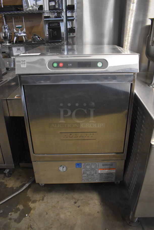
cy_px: 115
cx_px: 77
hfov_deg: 48.0
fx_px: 173
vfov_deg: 67.3
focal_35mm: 27
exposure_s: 1/125
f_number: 3.5
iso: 4000
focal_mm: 18
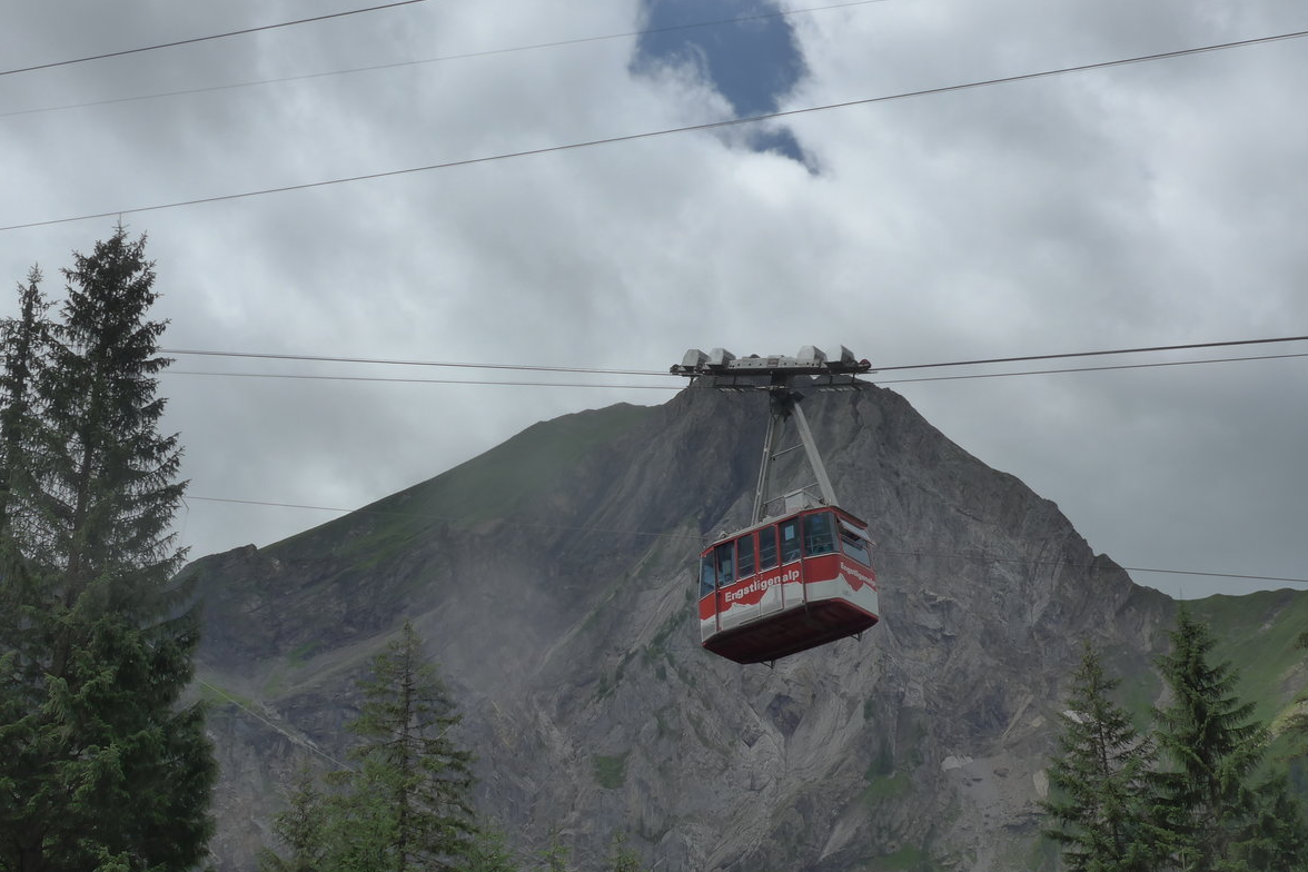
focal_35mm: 52
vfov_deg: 26.0
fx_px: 1889
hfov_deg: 38.2
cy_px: 445
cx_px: 644
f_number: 7.1
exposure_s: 1/640
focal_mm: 10.1
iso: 160
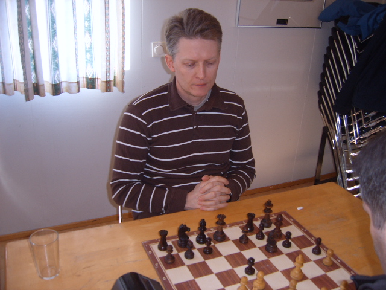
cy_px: 145
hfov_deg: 52.6
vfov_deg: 40.7
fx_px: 390
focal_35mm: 35
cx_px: 193
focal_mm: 5.8
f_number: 2.8
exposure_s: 1/45
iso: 50
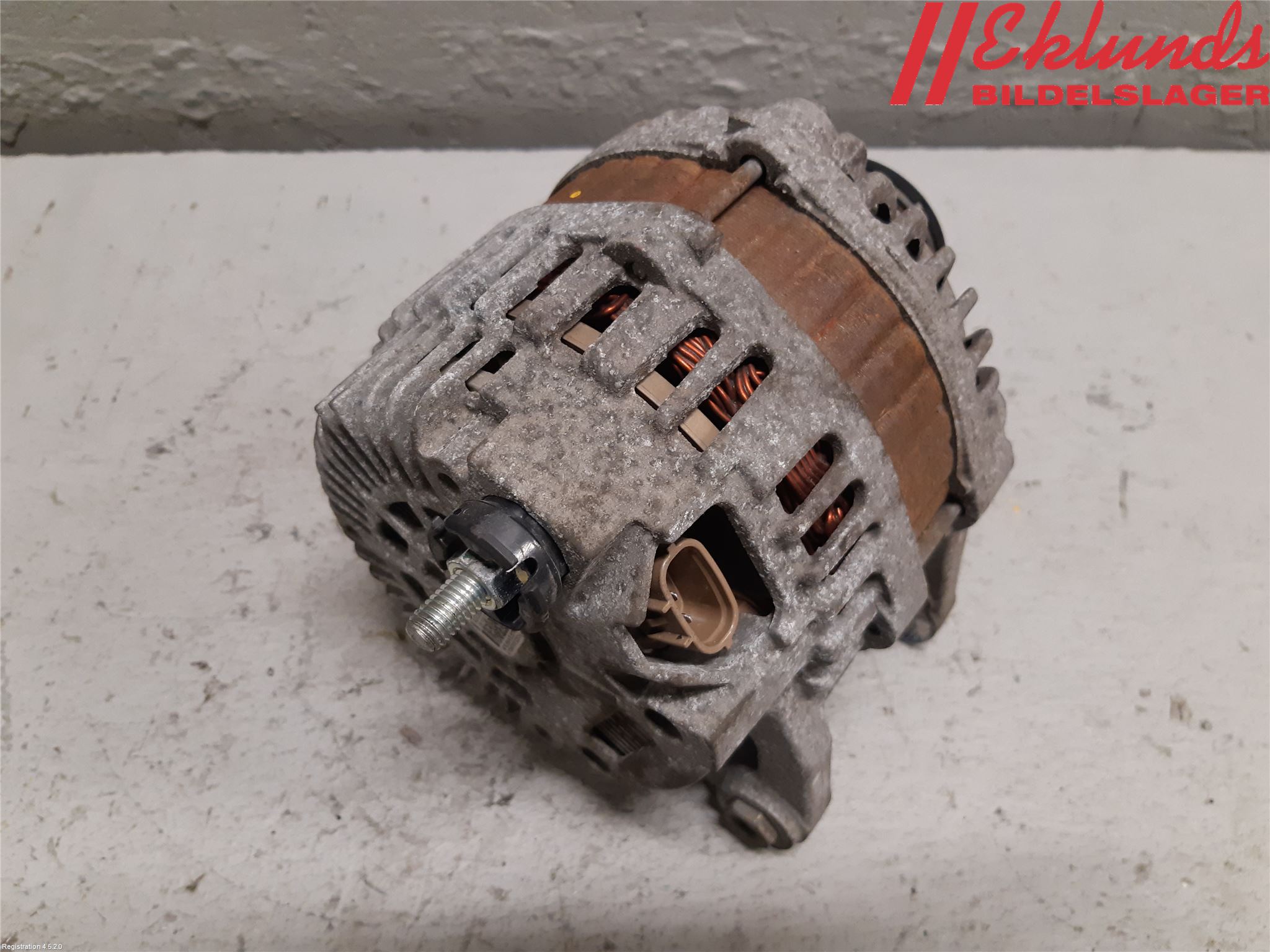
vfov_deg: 53.1
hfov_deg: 67.3
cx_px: 635
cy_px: 476
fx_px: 954
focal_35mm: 26
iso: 200
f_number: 1.7
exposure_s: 1/50
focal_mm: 3.93
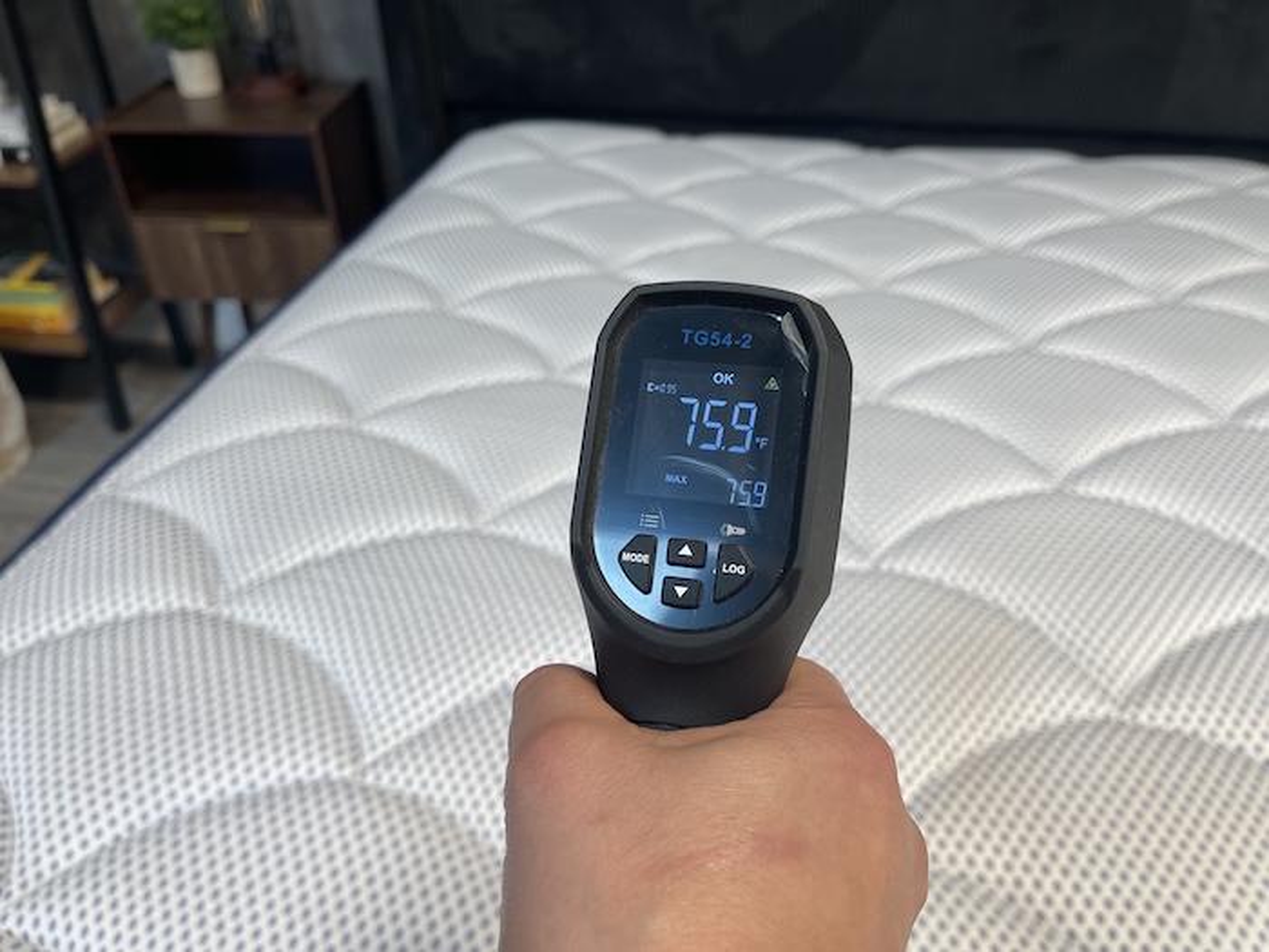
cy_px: 476
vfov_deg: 54.9
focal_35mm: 25
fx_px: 916
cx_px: 634
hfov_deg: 69.4
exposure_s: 1/121
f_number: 1.6
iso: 64
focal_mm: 5.1
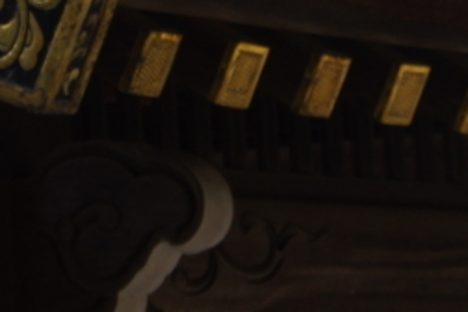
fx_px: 4953
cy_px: -605
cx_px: 95
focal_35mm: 381
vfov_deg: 3.5
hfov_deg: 5.4
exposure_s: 1/250
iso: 200
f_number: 9
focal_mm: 40
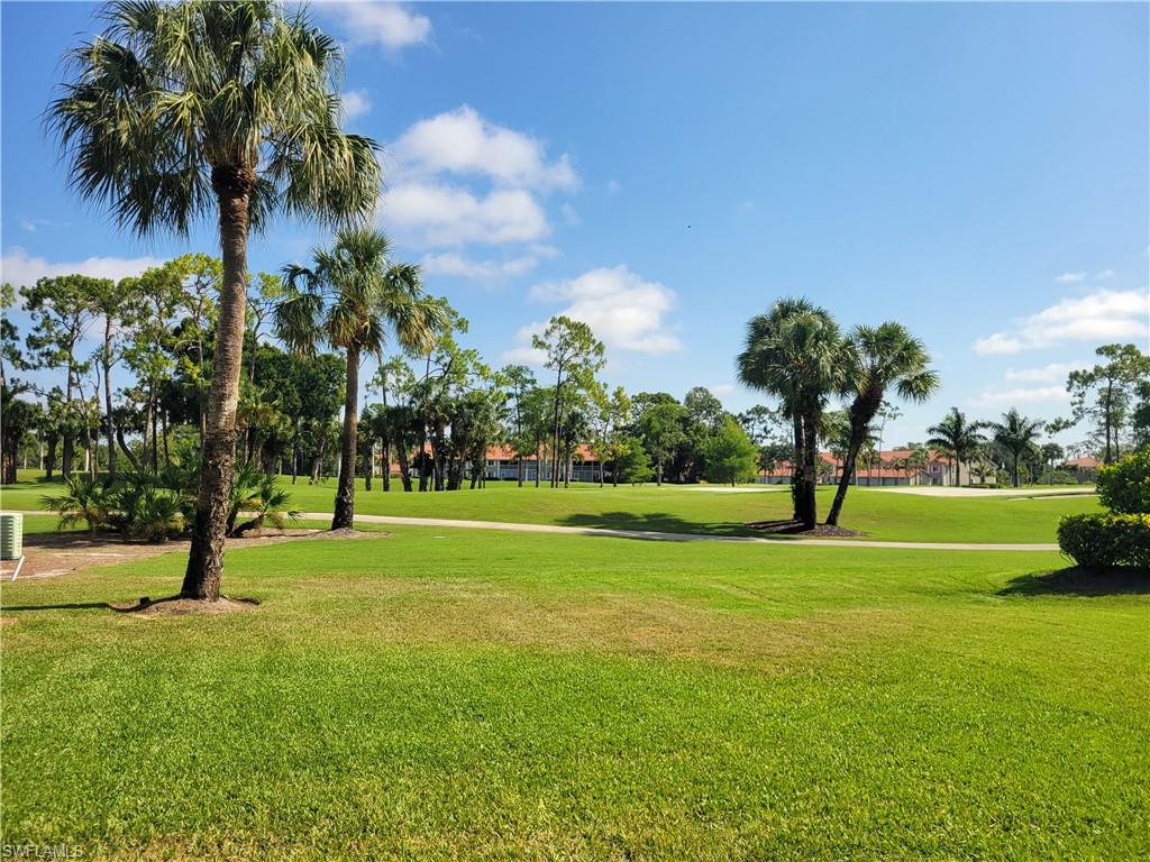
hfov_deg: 67.3
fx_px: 864
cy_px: 431
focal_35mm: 26
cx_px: 575
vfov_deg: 53.1
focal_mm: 5.4
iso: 40
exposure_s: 1/2628
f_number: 1.8
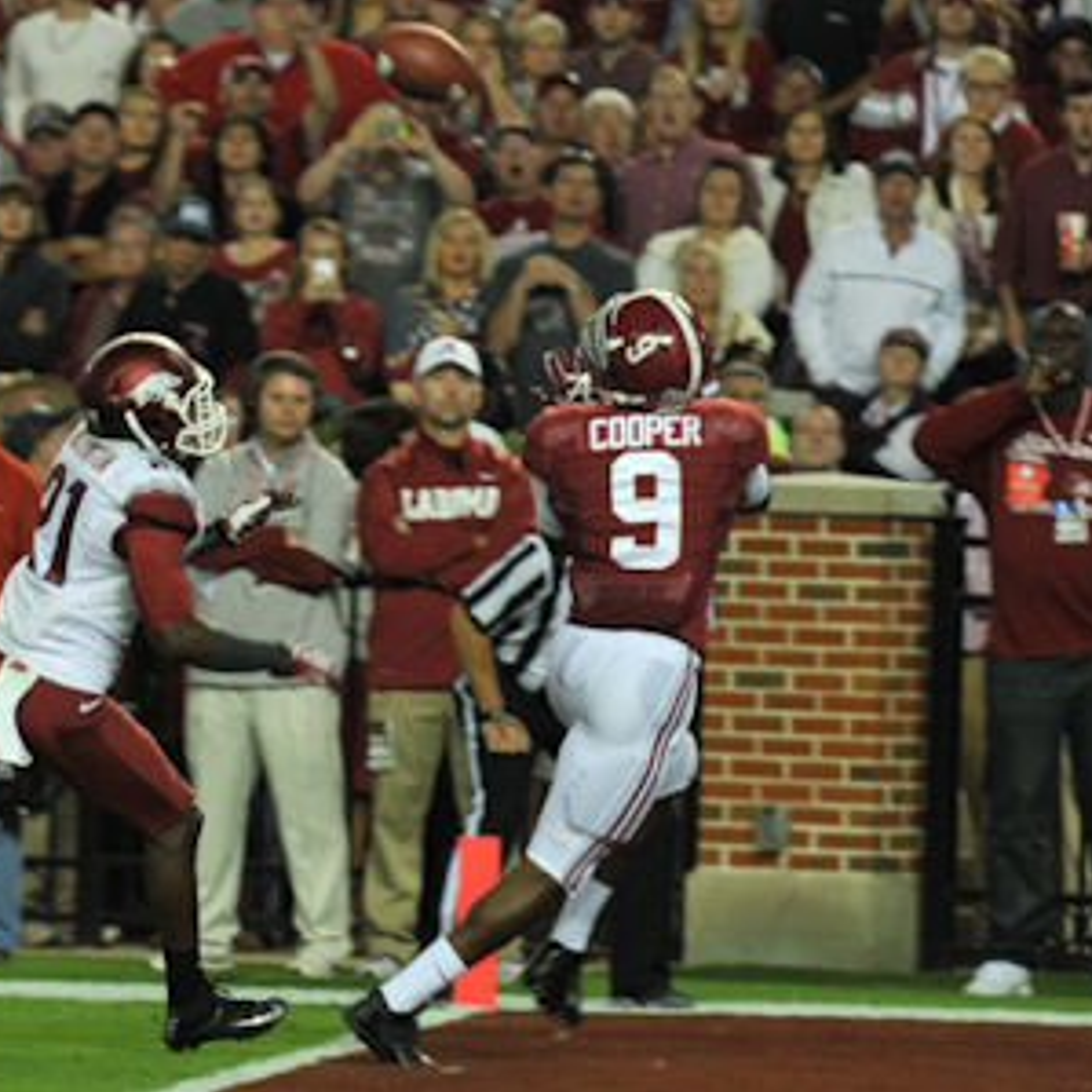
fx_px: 12015
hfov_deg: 5.2
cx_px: 299
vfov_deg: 5.2
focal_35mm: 337
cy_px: 546
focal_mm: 175
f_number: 2.8
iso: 640
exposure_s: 1/400
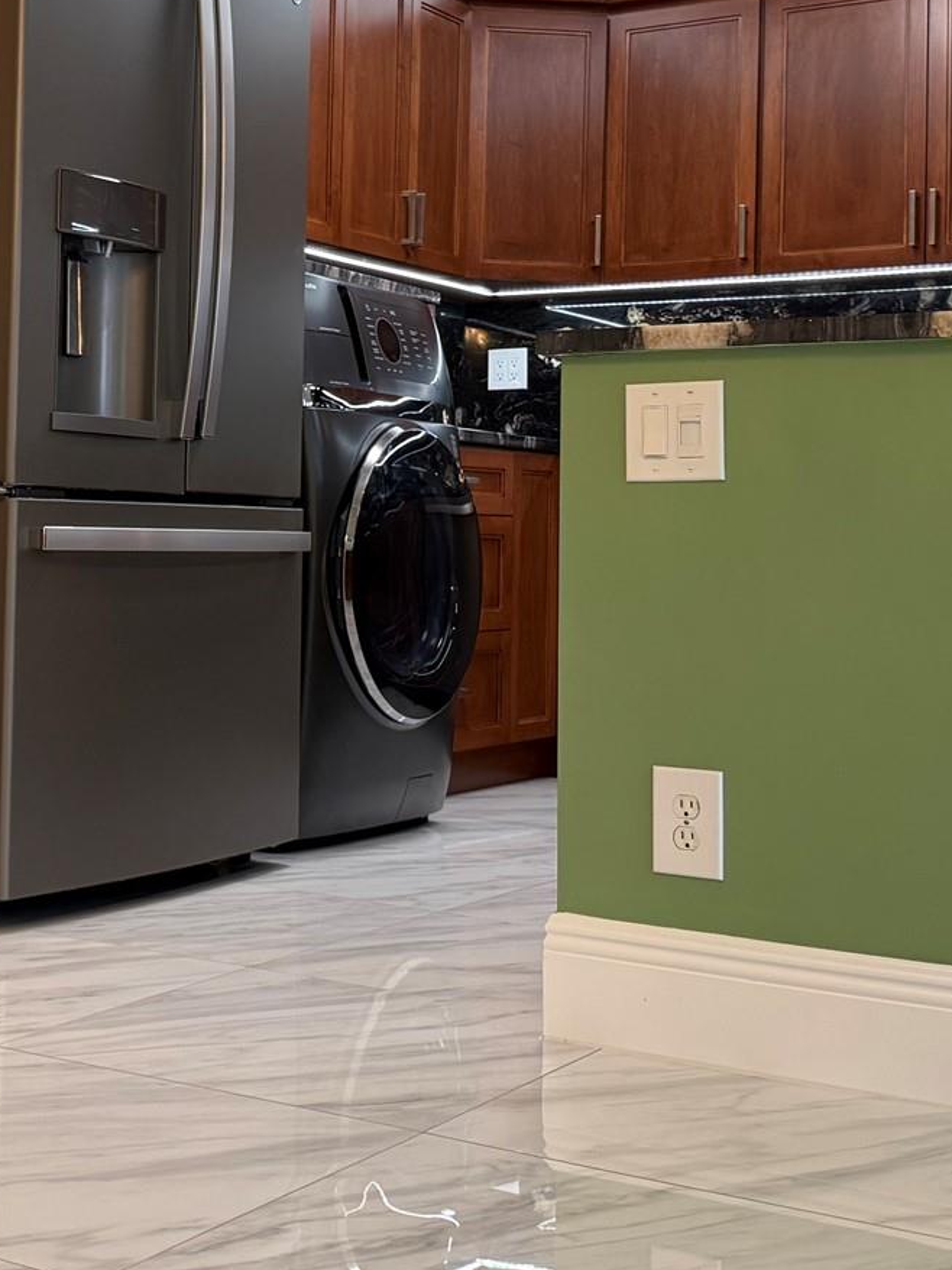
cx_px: 163
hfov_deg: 25.5
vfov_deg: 34.2
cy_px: 464
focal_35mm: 56
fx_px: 2054
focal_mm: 6.76
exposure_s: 1/120
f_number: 1.78
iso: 250
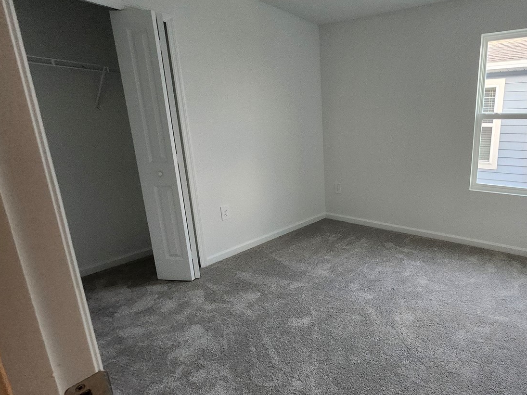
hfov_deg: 79.4
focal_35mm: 19
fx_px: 289
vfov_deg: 68.7
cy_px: 203
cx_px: 383
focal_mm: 1.74
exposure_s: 1/40
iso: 400
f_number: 2.2
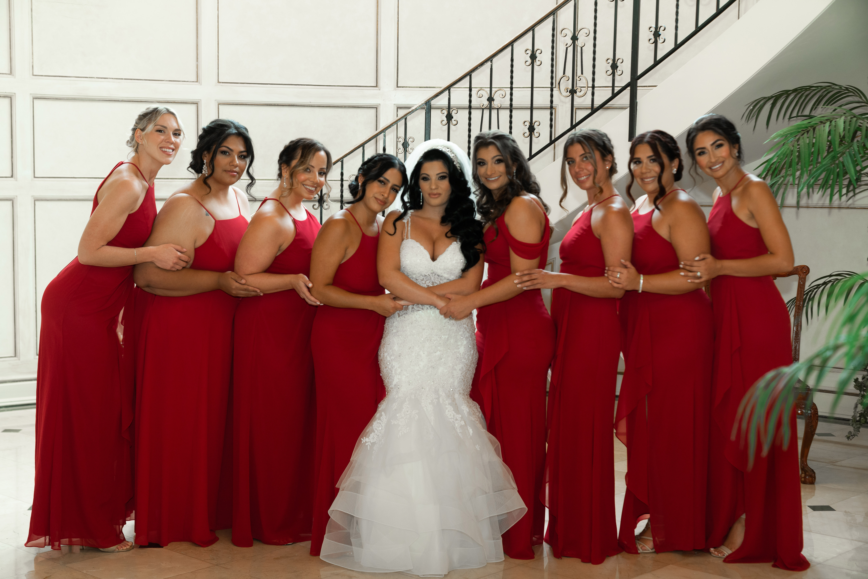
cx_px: 434
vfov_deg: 24.2
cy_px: 290
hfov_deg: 35.6
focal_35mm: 56
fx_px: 1350
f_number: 3.5
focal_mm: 56
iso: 500
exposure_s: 1/60
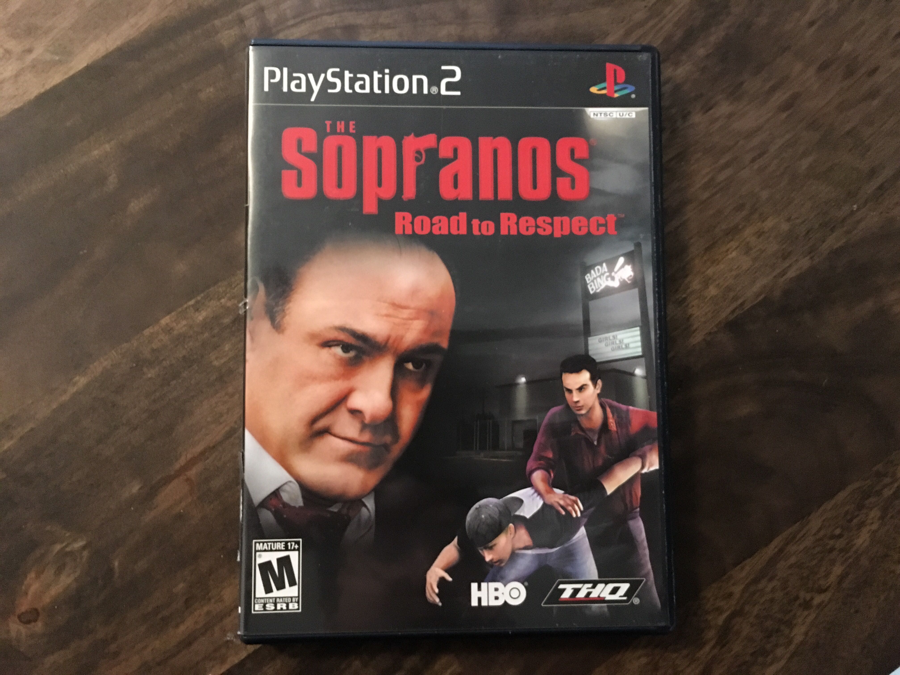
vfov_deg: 48.2
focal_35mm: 29
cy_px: 338
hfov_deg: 61.7
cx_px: 450
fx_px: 754
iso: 320
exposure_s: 1/15
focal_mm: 4.15
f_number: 2.2
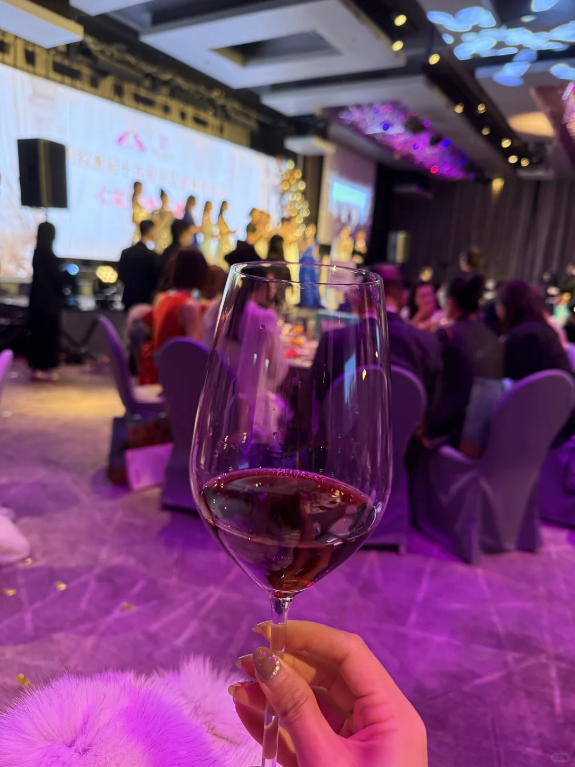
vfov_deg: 71.6
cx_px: 288
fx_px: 532
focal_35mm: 24
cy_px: 384
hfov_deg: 56.8
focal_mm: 6.76
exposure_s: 1/49
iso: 400
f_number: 1.78
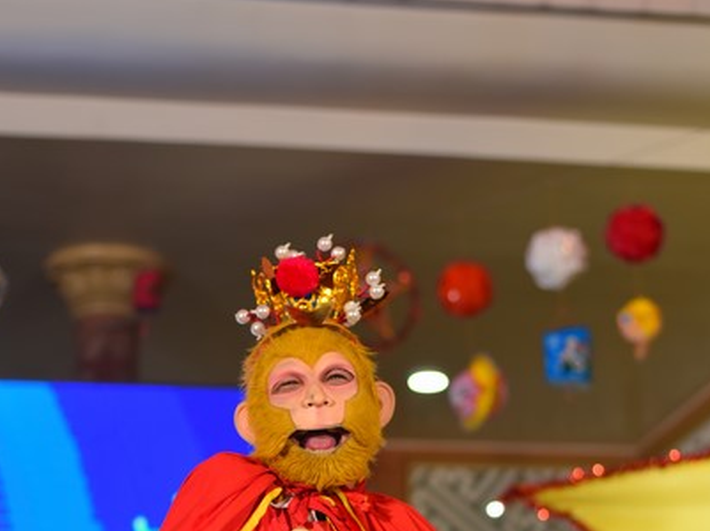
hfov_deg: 25.0
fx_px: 1598
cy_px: 487
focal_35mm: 78
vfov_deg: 18.5
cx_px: 337
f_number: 2.2
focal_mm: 50
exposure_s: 1/320
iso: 320
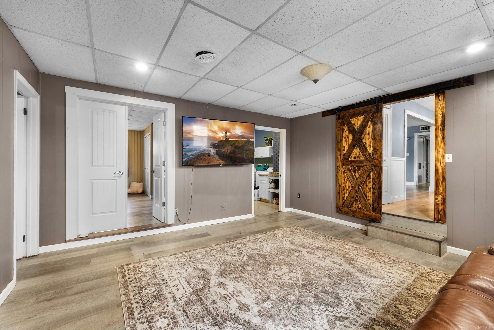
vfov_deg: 77.3
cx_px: 247
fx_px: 206
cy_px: 165
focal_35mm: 15
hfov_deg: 100.4
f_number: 9
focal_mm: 10
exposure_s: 2.5
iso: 200
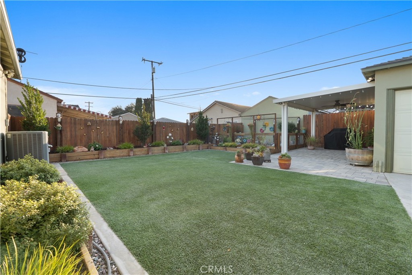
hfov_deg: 96.7
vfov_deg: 73.8
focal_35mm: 16
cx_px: 206
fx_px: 183
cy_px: 138
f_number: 9
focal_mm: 16
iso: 320
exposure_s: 1/30
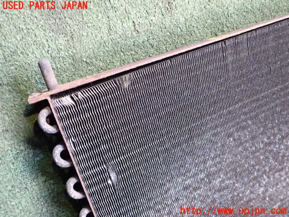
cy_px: 108
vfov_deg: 46.8
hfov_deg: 60.0
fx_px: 250
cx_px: 144
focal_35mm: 30
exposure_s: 1/30
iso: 250
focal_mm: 5.4
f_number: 2.3
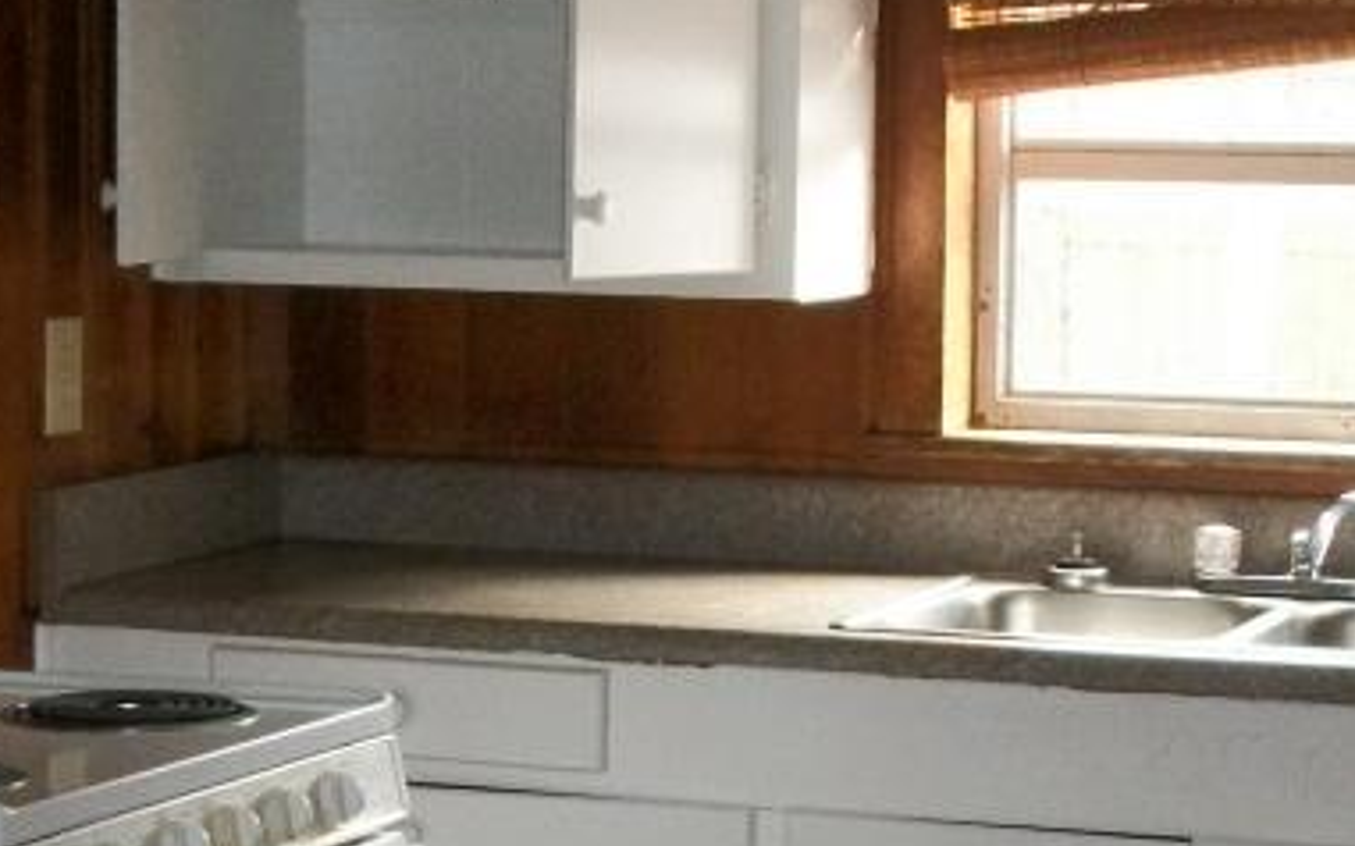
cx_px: 544
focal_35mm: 114
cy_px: 885
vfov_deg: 11.3
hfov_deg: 18.3
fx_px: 4209
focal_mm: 5.7
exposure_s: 1/30
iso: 160
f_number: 2.9
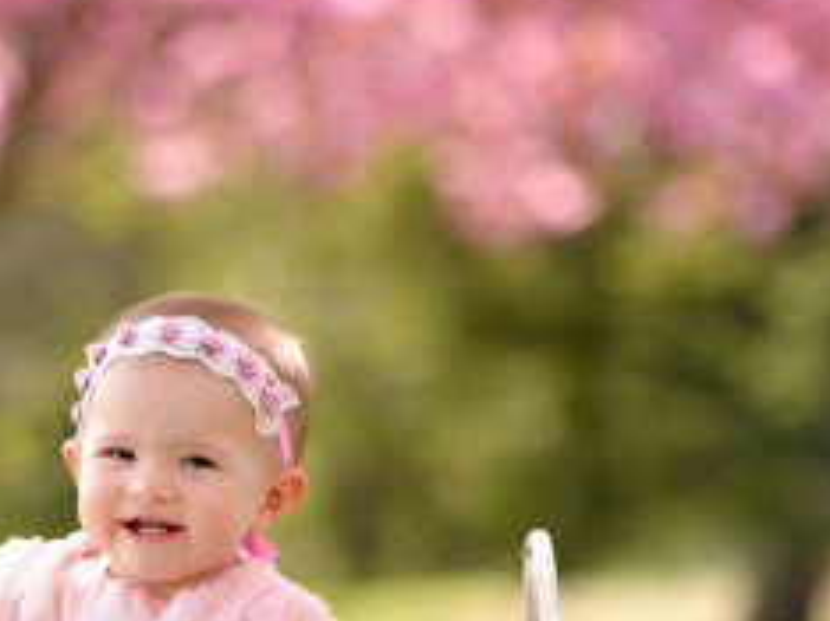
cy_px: 515
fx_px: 9845
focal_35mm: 411
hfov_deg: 4.8
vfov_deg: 3.6
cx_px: 110
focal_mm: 130
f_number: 2.8
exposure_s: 1/1000
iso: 200
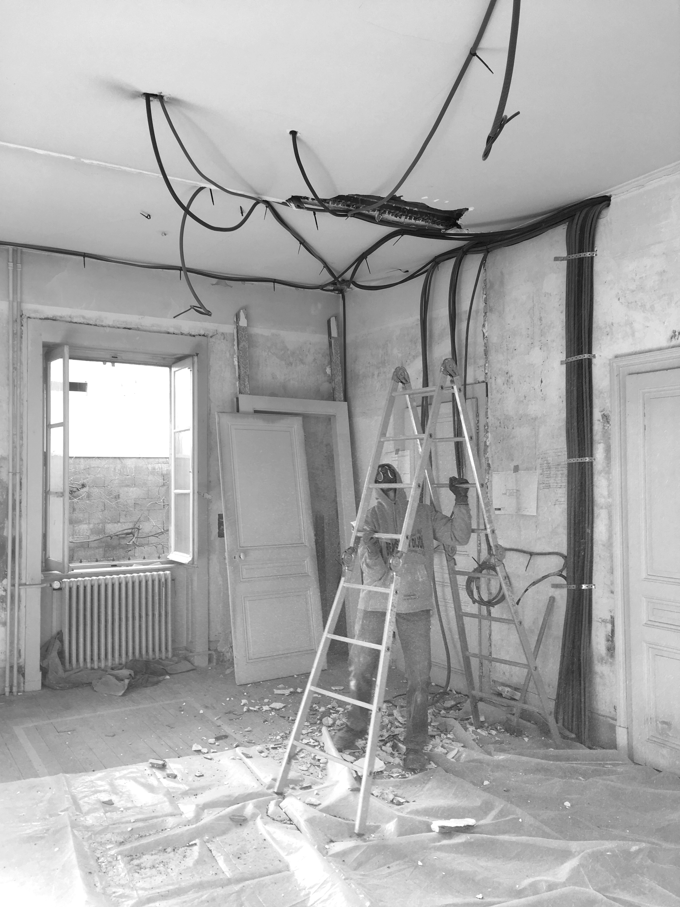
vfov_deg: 61.7
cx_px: 340
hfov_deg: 48.2
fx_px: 760
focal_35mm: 29
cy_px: 454
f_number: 2.2
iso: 25
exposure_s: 1/50
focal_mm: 4.15
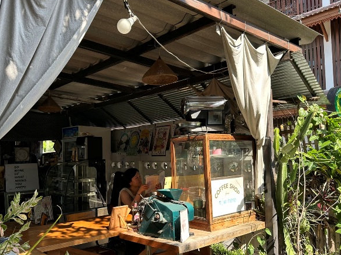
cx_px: 158
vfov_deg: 42.9
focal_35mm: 33
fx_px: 325
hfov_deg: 55.3
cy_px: 139
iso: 80
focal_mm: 6.86
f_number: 1.78
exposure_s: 1/564
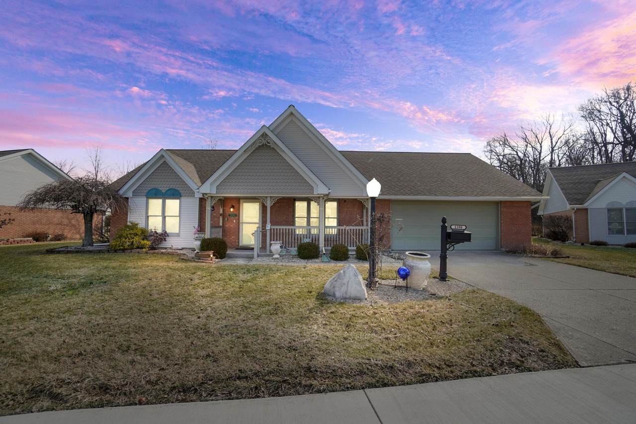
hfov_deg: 100.4
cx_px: 318
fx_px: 265
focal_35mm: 15
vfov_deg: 77.3
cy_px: 212
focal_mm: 10
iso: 100
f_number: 4
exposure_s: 1/400
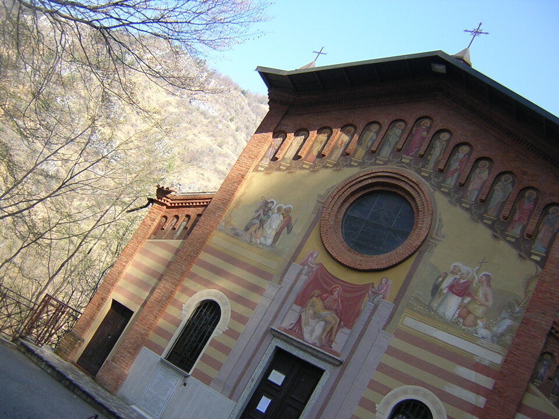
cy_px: 210
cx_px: 280
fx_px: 581
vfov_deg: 39.7
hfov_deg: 51.4
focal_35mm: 36
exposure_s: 1/334
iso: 100
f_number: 2.6
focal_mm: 4.7
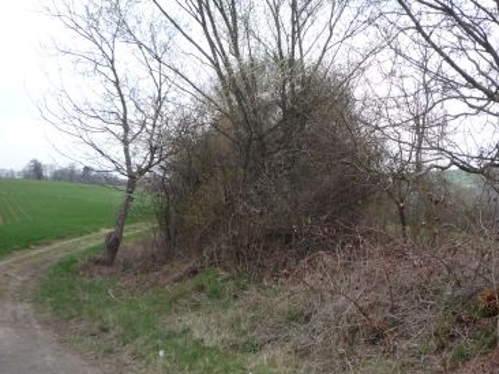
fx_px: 605
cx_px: 311
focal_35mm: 42
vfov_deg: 34.3
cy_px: 209
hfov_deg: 44.5
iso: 200
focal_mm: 5.2
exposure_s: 1/250
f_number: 4
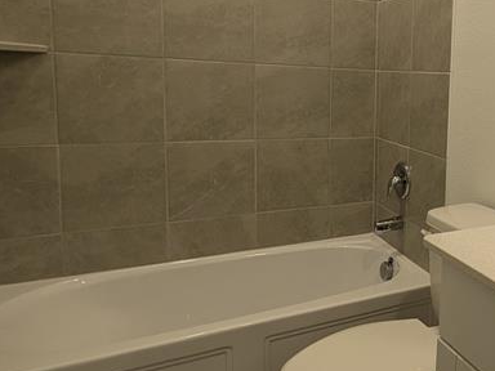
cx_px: 472
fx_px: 458
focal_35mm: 32
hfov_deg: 48.8
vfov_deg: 43.8
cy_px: 139
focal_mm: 2.23
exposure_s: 1/24
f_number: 1.95
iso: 42
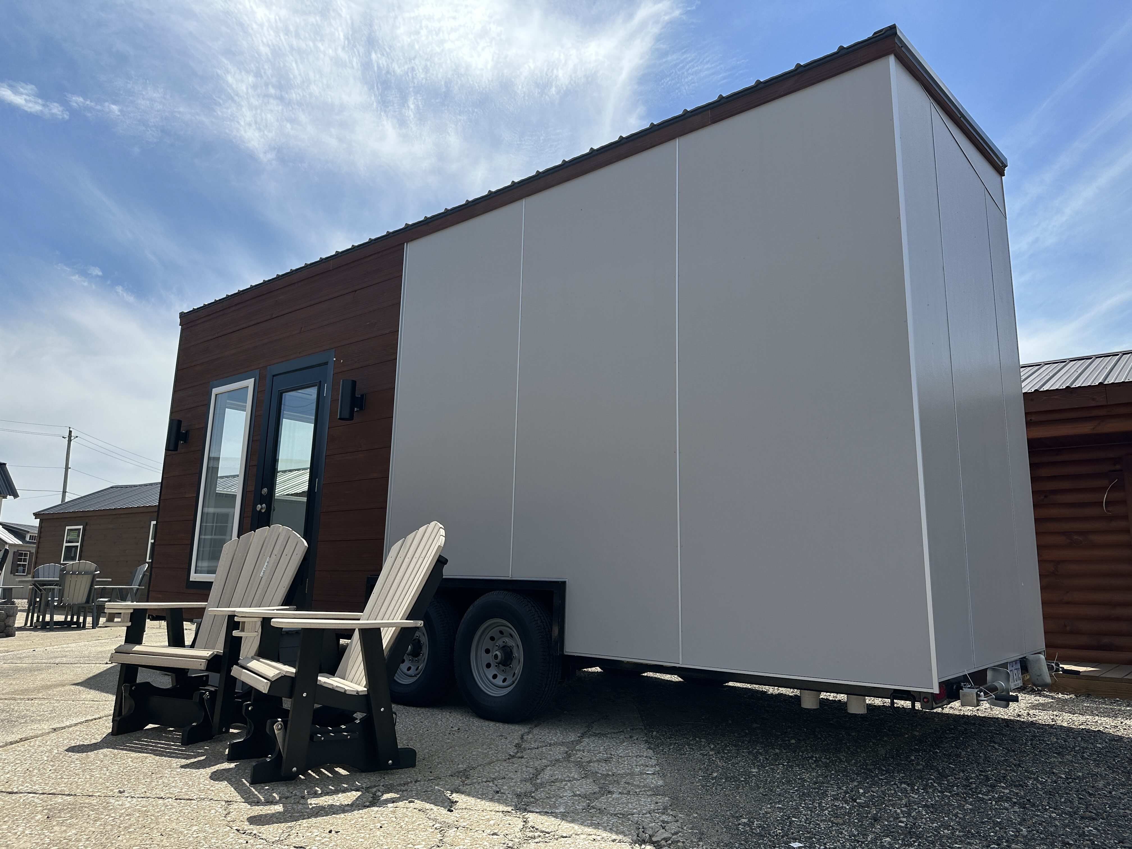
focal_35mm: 24
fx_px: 785
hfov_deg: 71.6
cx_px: 566
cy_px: 424
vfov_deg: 56.8
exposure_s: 1/6211
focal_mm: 6.86
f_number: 1.78
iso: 80
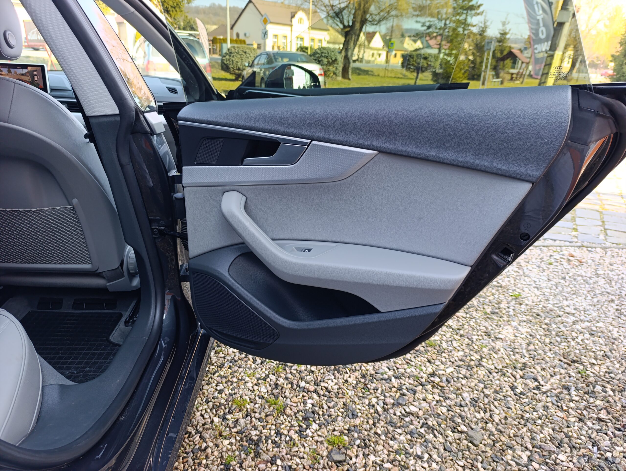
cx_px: 313
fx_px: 417
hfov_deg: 73.8
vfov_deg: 59.0
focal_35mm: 23
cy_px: 236
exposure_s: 1/100
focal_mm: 6.14
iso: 160
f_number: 1.6
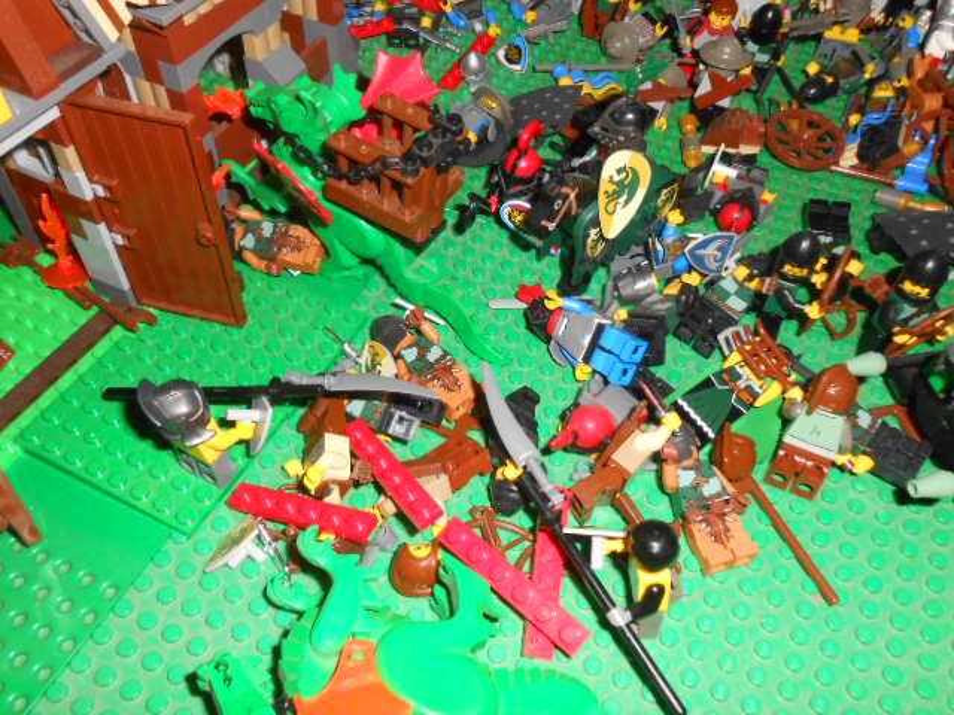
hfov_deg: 60.0
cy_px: 358
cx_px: 477
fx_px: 827
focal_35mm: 30
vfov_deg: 46.8
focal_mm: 5.3
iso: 250
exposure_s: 1/25
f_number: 11.9
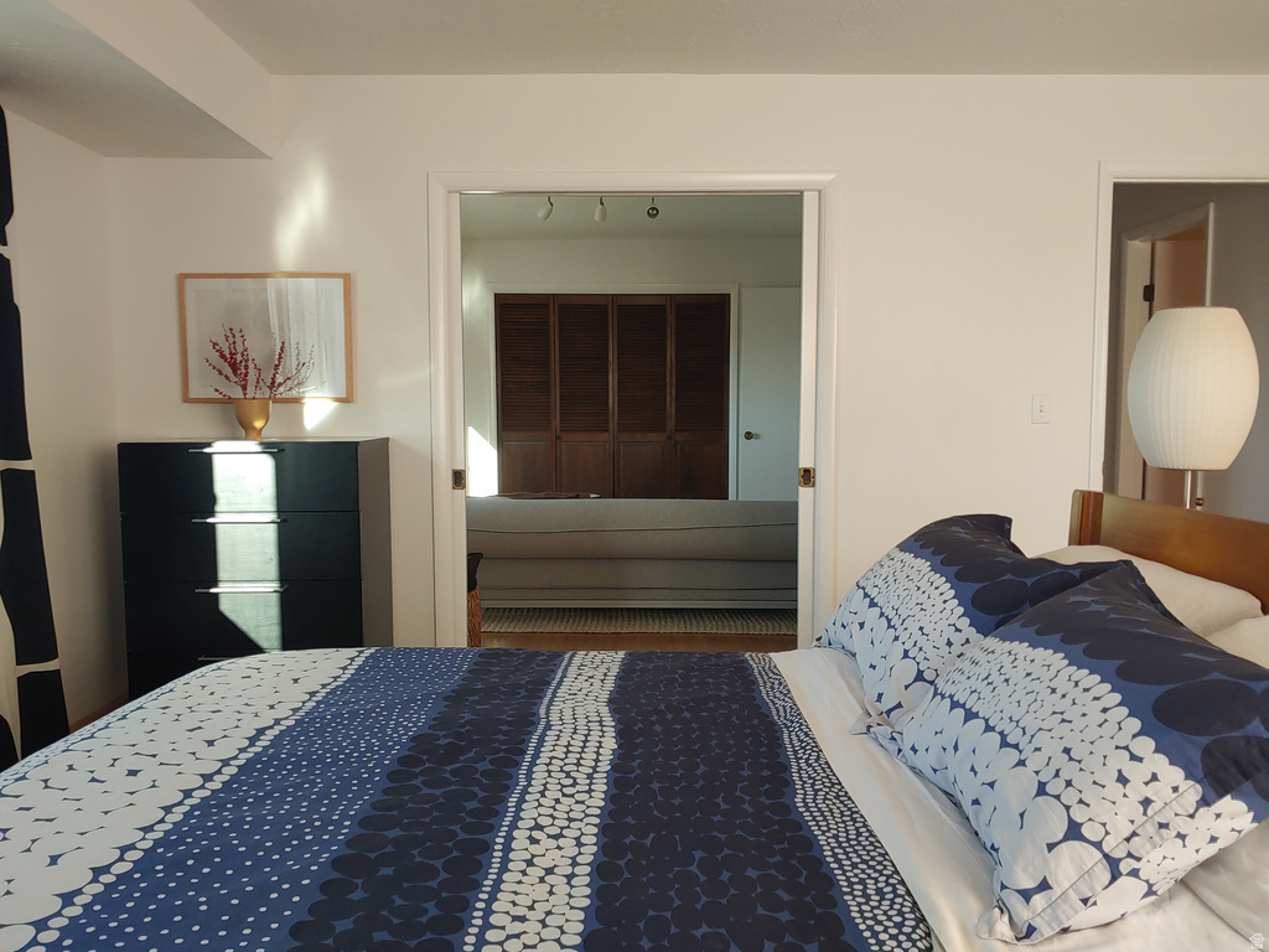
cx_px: 634
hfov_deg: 65.3
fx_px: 990
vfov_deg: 51.4
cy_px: 476
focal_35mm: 27
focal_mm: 4.23
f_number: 1.5
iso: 50
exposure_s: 1/120
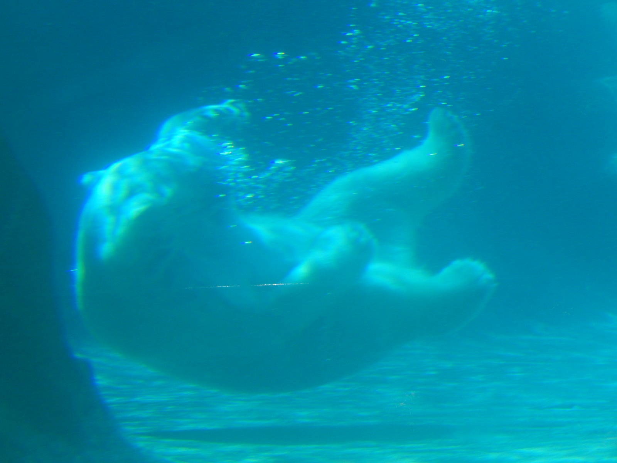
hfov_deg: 13.4
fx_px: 2620
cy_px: 232
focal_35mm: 147
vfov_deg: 10.1
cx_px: 308
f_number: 5.6
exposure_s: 1/250
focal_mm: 26.4
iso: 220
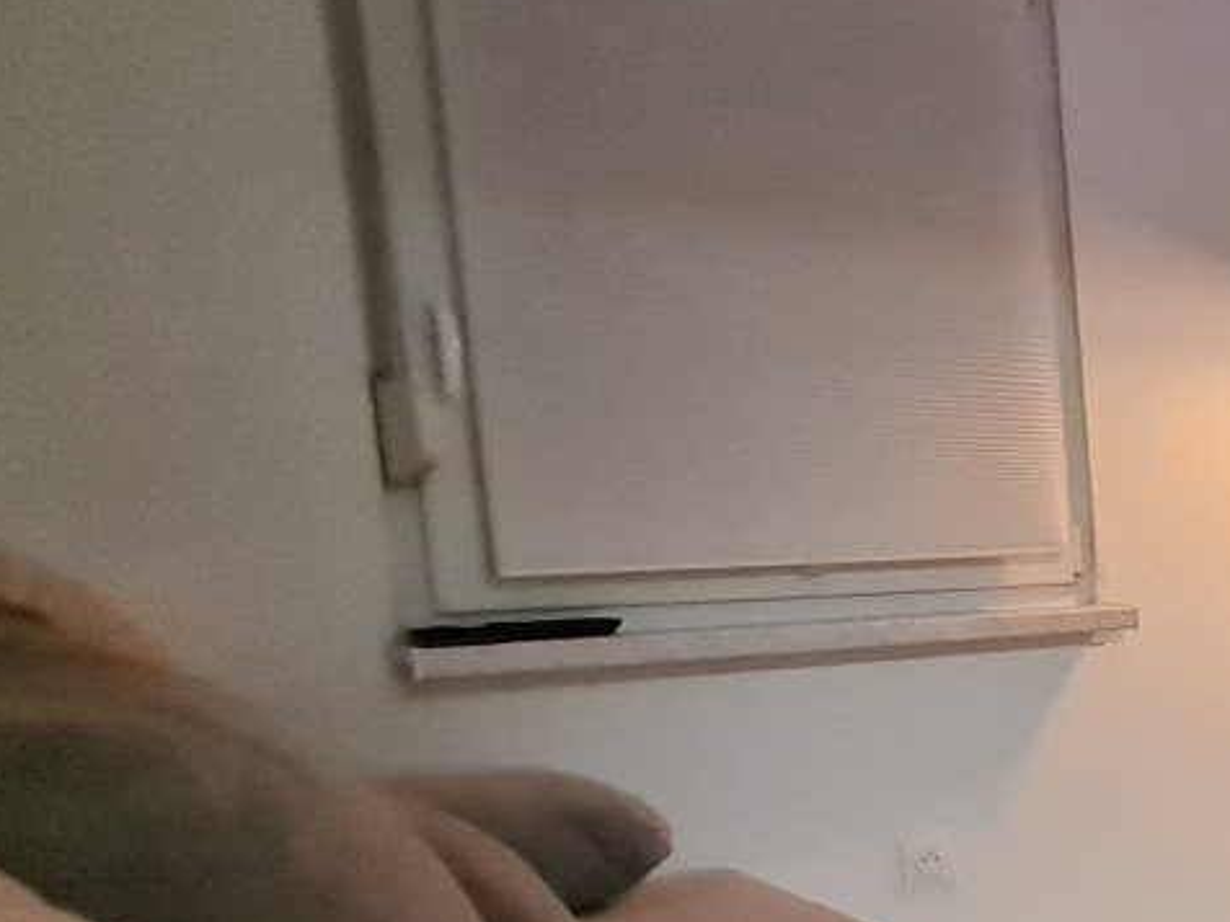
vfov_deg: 34.3
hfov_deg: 31.2
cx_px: 1716
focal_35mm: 41
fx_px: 1457
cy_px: 714
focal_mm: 1.74
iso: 640
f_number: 2.2
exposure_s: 1/25
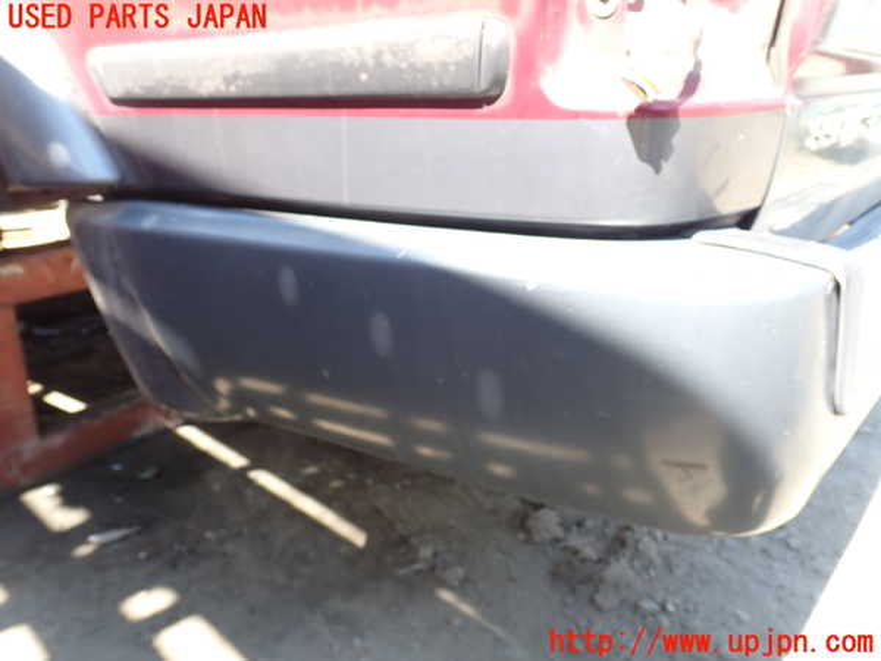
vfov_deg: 46.8
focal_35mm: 30
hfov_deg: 60.0
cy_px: 330
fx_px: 764
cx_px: 440
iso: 100
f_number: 3.2
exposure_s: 1/60
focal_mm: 5.4
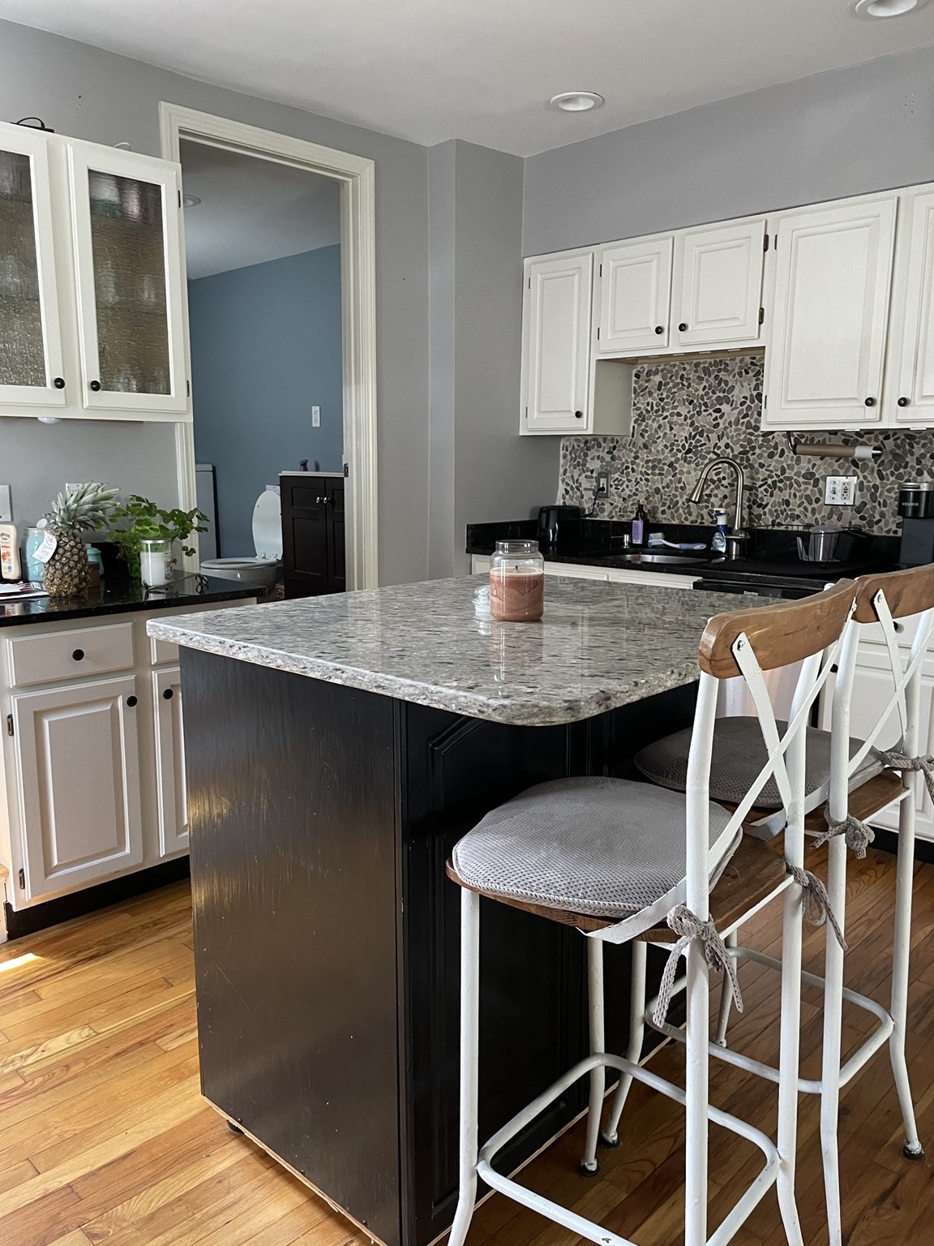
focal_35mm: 26
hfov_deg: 53.1
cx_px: 467
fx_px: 935
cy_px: 623
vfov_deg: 67.3
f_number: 1.6
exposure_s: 1/60
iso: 400
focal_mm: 4.2
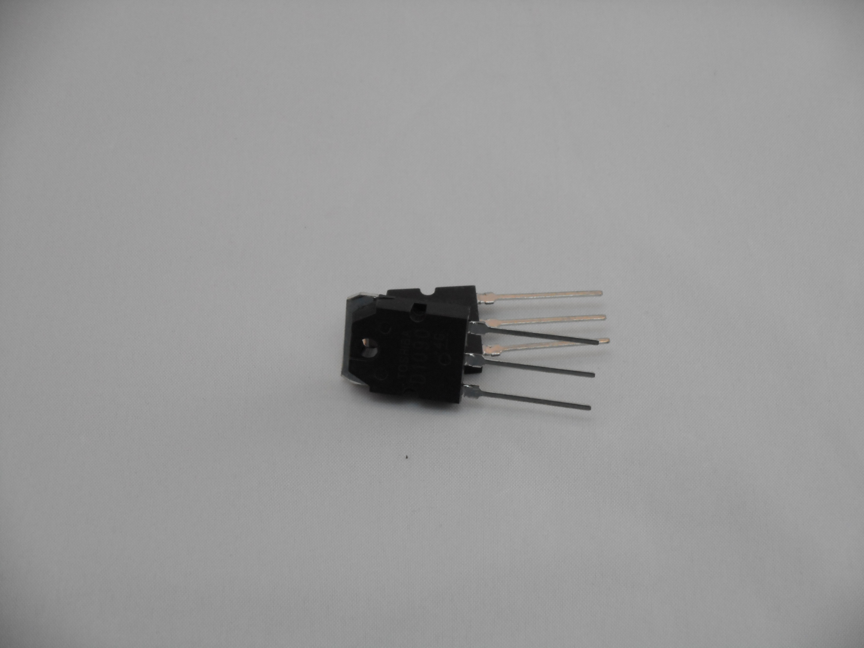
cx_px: 432
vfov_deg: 14.5
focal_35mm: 102
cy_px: 324
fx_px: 2546
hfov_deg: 19.3
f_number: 5.8
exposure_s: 1/60
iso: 280
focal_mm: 18.2
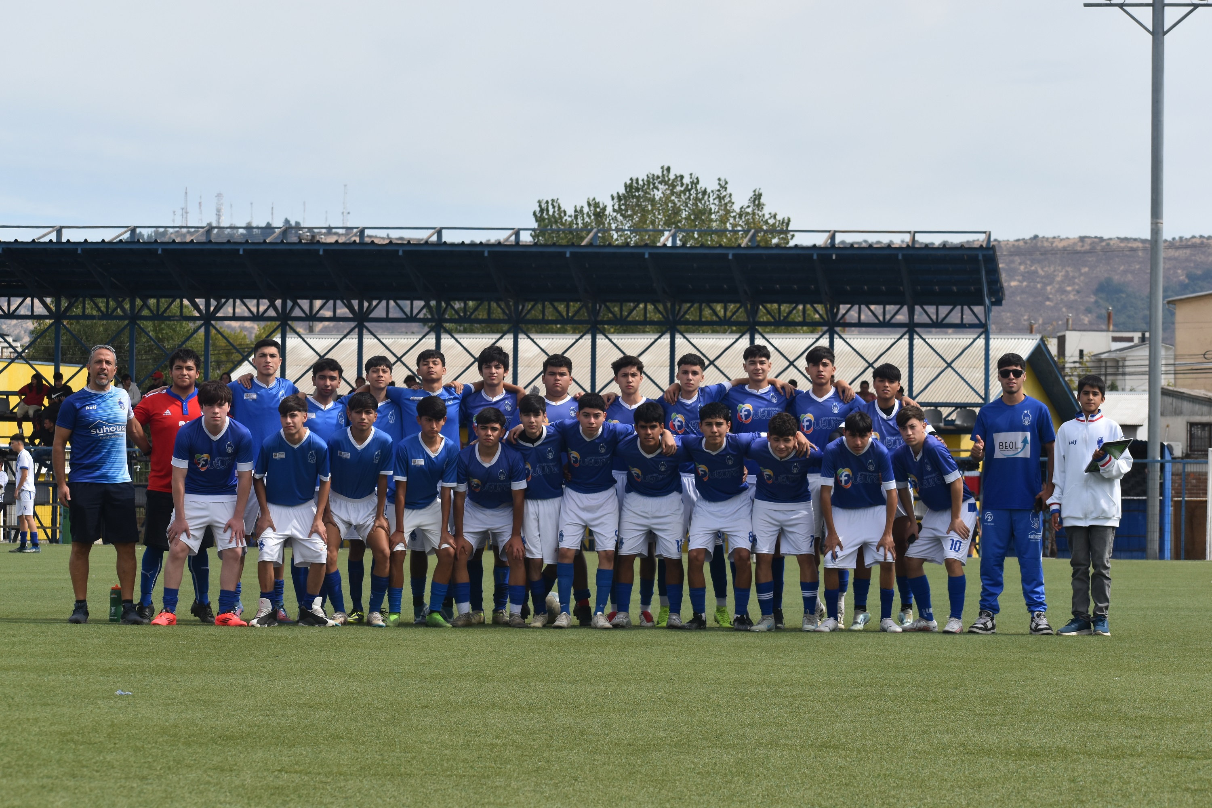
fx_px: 3939
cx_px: 606
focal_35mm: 117
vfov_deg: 11.7
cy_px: 404
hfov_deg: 17.5
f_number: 7.1
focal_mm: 78
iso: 200
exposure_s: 1/800
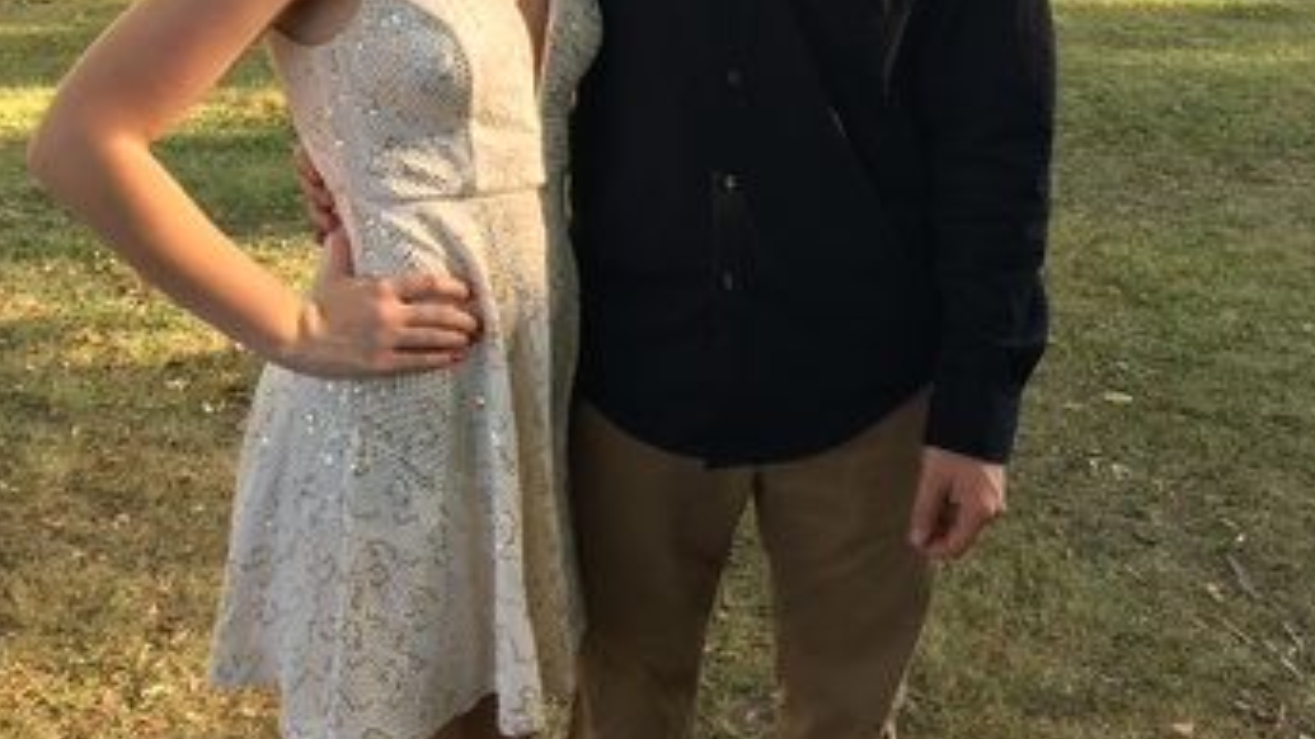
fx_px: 1534
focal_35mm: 44
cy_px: 107
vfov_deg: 26.4
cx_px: 652
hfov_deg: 46.4
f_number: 2.2
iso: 25
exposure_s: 1/120
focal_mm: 4.15
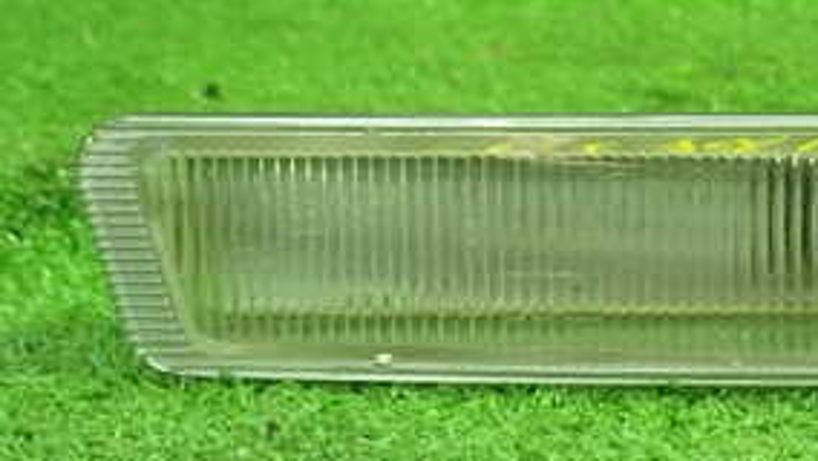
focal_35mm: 69
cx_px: 772
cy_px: 277
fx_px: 1497
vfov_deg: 17.5
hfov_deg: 29.0
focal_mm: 5.5
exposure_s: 1/50
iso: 800
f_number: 2.3
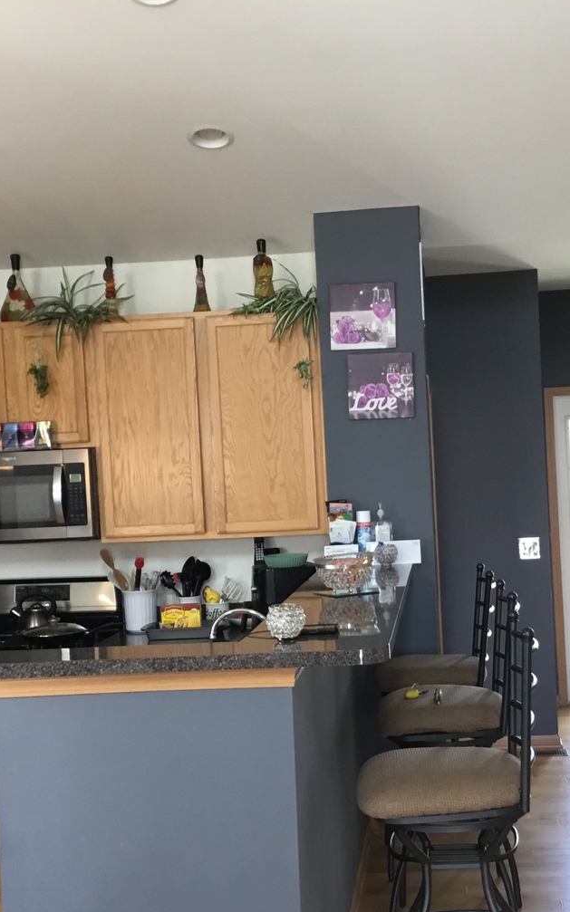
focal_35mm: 47
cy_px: 482
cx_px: 331
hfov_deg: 27.4
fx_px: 1169
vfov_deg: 42.6
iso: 80
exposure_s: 1/30
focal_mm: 3.3
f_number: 2.4
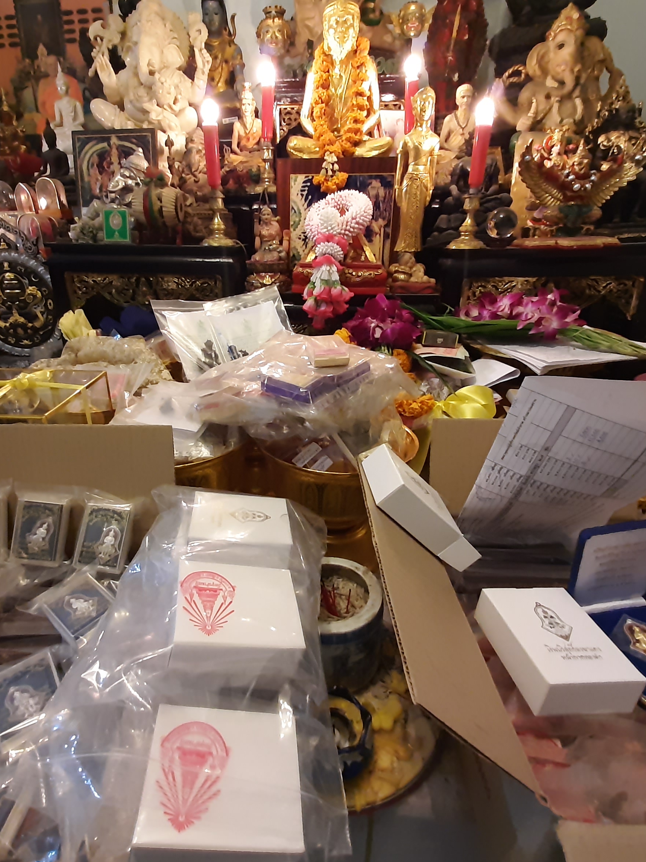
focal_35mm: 18
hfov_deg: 71.4
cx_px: 287
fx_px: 448
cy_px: 436
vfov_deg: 87.7
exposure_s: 1/25
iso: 400
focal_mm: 1.42
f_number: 2.2
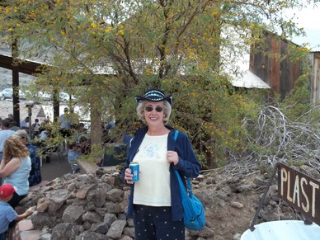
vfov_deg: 41.8
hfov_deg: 54.0
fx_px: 314
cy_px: 117
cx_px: 157
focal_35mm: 34
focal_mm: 5.9
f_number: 3.3
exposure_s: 1/250
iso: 64
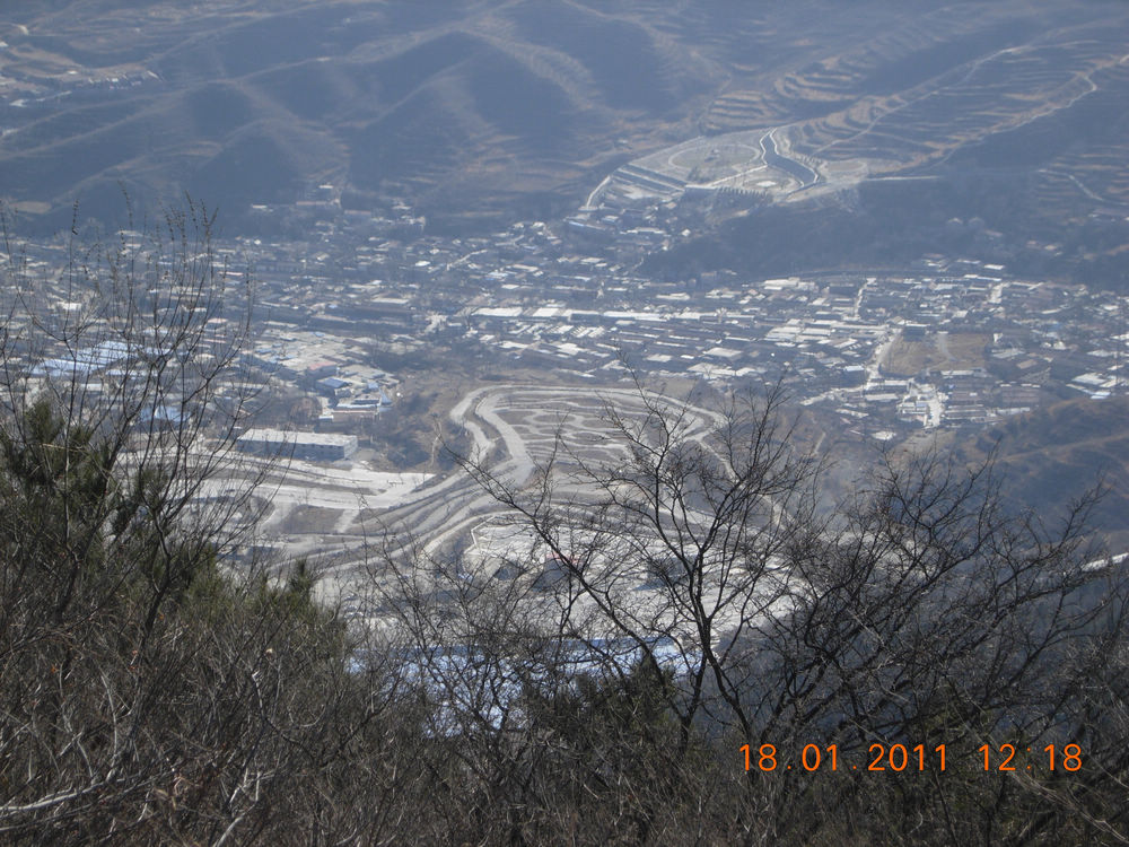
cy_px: 424
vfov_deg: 11.8
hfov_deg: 15.6
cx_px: 564
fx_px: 4109
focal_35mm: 126
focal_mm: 26.3
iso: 50
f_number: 5.3
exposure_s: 1/322
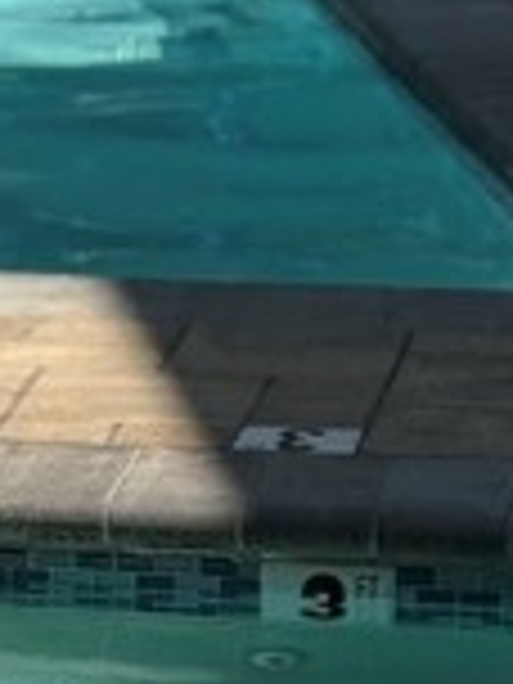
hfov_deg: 6.0
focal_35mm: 243
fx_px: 4802
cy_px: 531
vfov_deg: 8.1
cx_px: -486
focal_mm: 6.76
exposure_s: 1/8772
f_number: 1.78
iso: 64
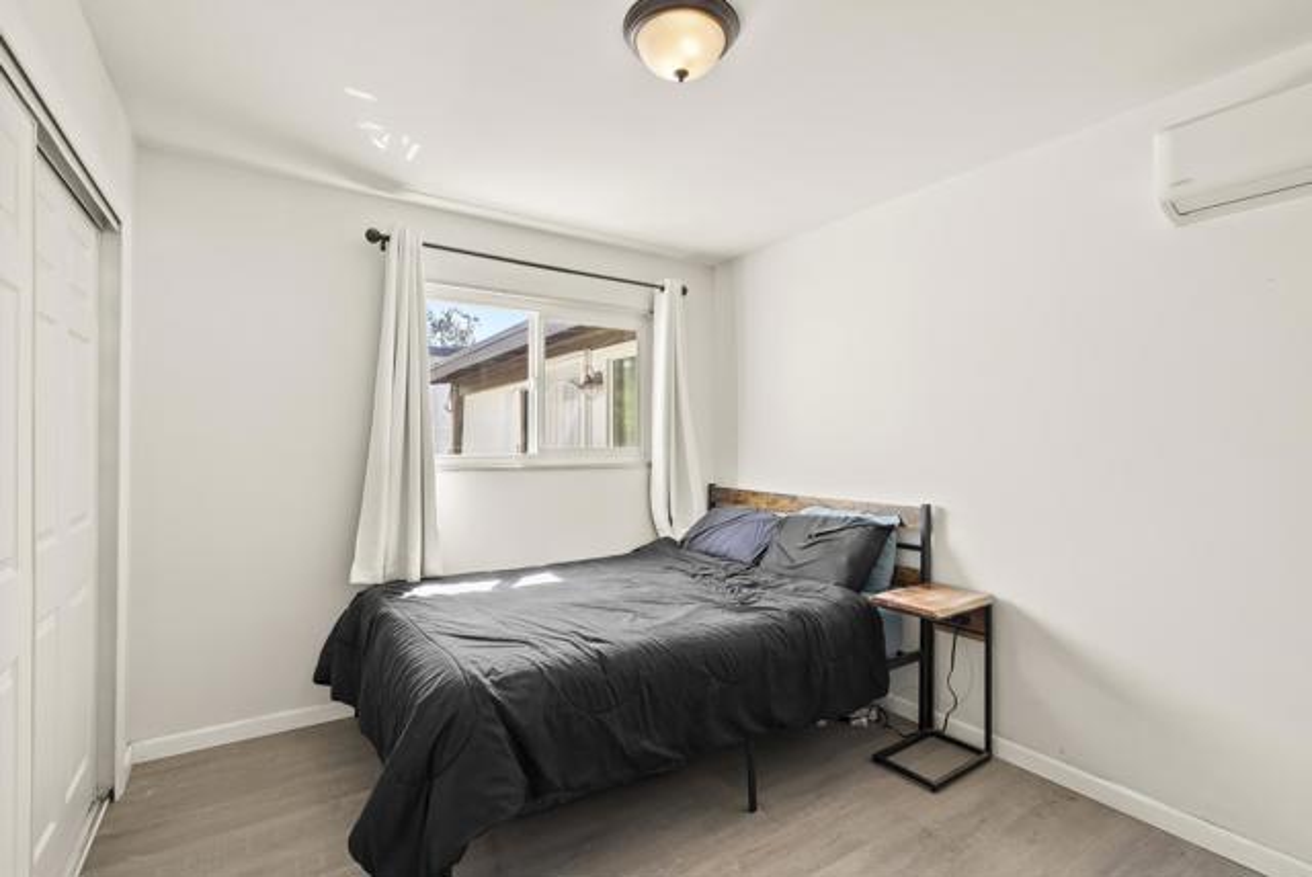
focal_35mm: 16
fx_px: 584
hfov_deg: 96.7
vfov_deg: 73.9
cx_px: 656
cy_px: 438
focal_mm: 16
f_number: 8
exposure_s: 1/8
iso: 500
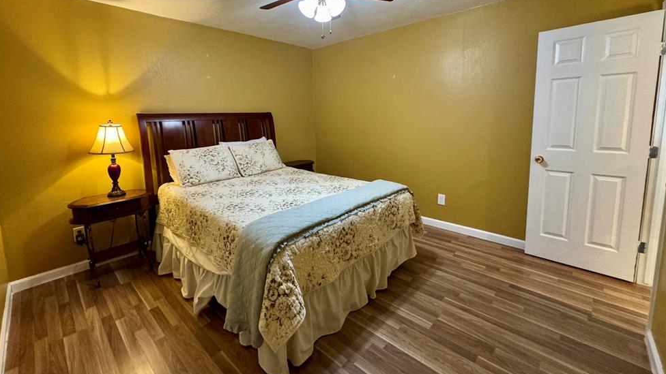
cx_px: 321
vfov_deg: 66.4
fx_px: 283
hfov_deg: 99.3
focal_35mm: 16
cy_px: 149
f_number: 2.2
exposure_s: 1/60
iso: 640
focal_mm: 2.22
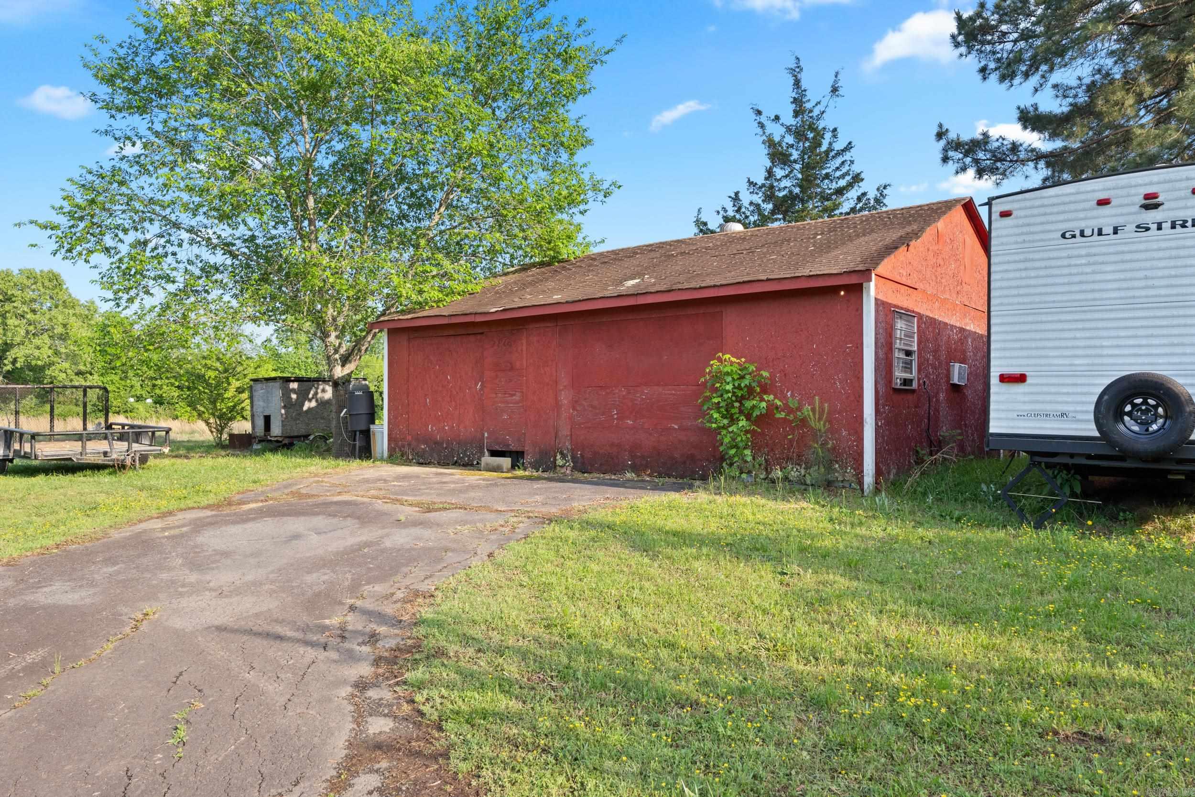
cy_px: 398
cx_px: 598
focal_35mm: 23
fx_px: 772
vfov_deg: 54.6
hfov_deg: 75.5
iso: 400
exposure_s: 1/160
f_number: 7.1
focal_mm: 15.5
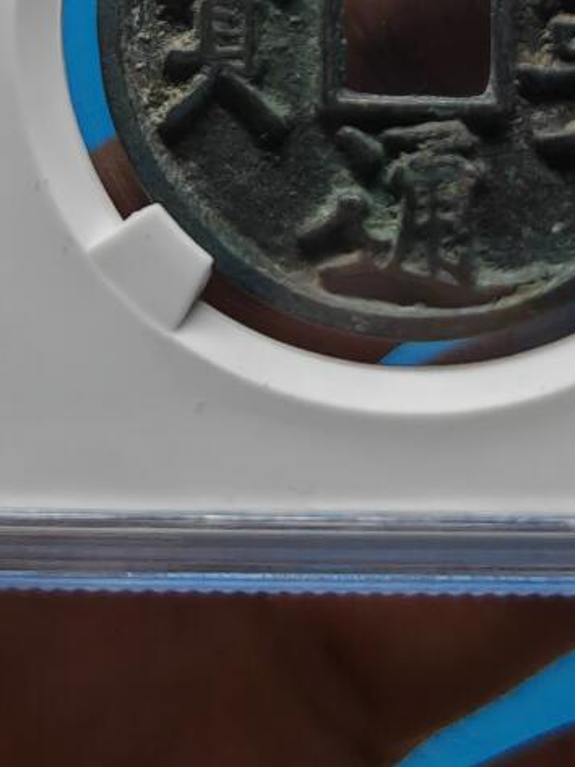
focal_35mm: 103
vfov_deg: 18.5
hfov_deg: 14.3
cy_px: -32
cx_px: 406
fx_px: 2281
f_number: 1.6
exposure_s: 1/1000
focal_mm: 7.62
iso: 500
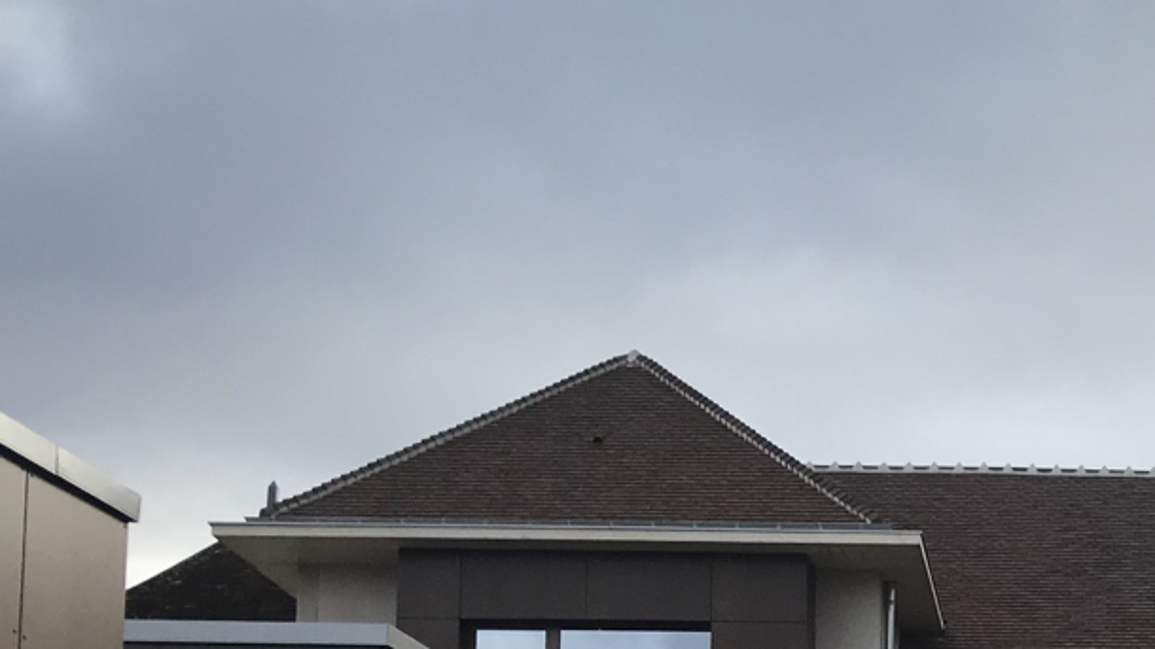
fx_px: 2205
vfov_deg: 15.9
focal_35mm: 72
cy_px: 844
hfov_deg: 27.1
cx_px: 1252
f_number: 1.8
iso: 20
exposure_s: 1/1520
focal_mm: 3.99
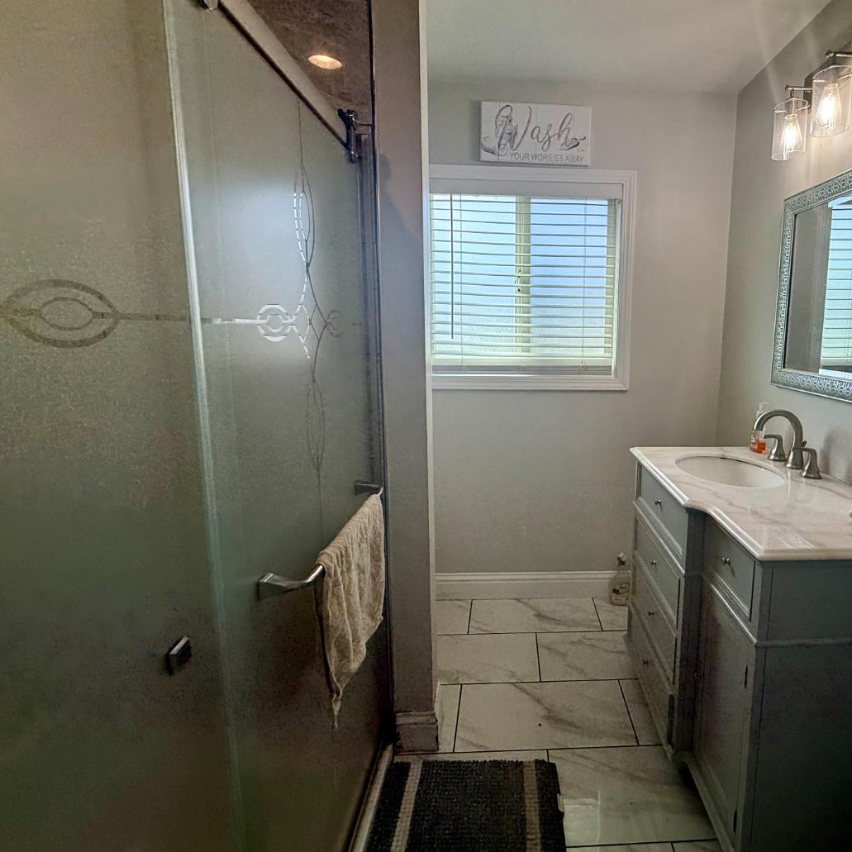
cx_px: 540
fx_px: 501
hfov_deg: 79.0
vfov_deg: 80.6
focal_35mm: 18
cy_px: 395
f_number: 2.2
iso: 64
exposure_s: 1/293
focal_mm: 2.22
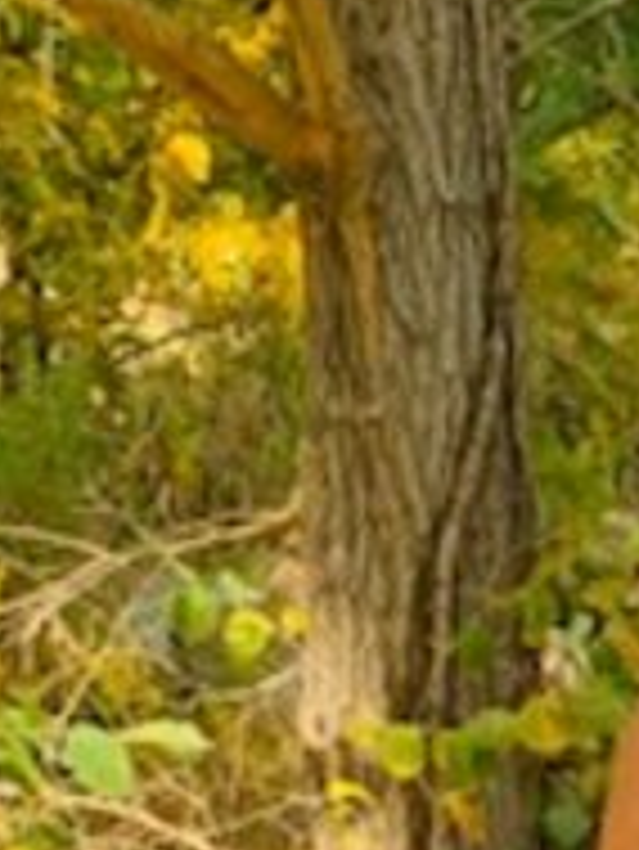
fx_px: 3245
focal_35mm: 132
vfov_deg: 14.0
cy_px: 1295
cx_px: 1296
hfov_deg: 10.3
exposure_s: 1/467
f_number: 1.8
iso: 25
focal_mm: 4.25
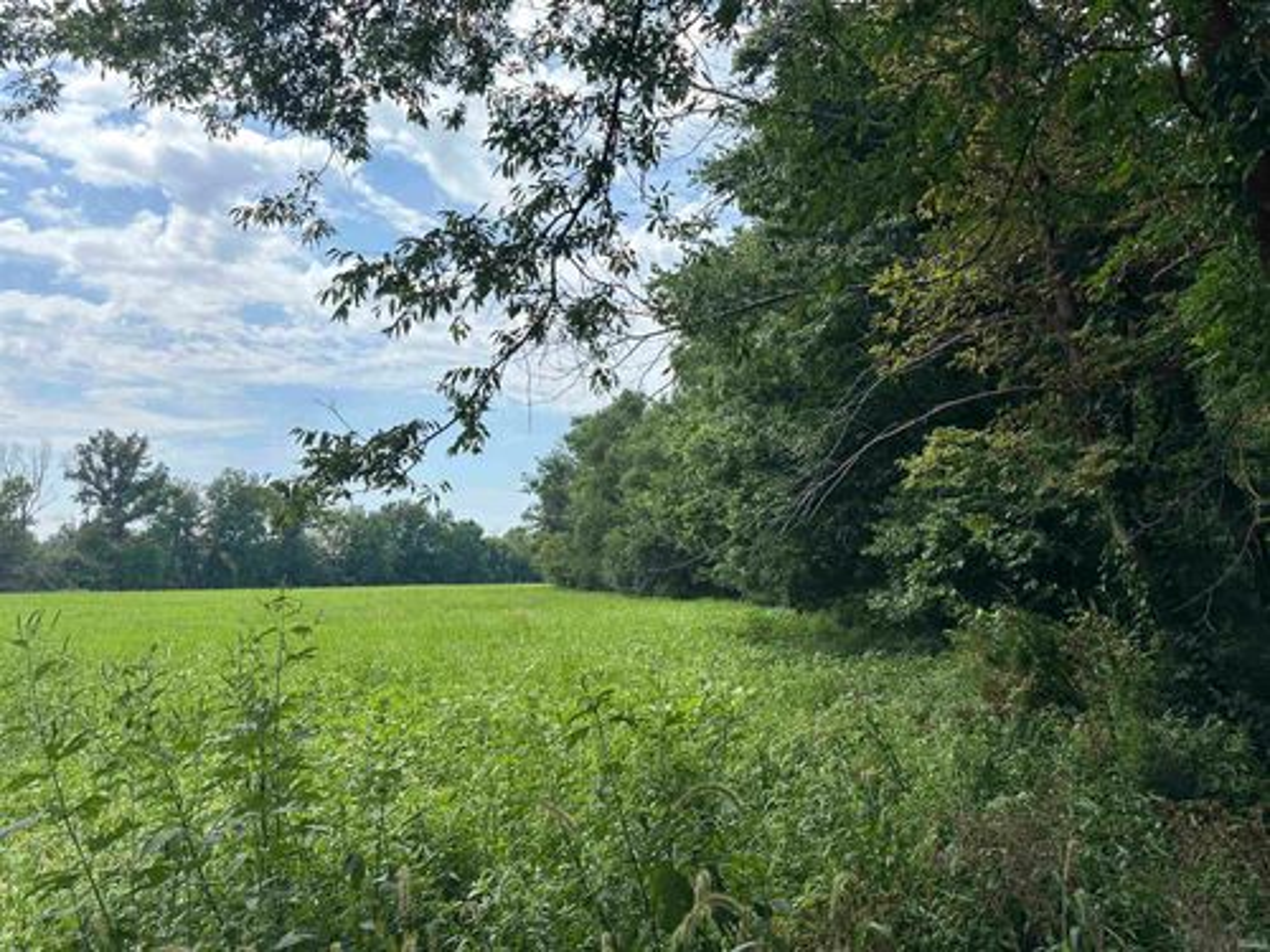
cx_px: 635
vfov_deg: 56.8
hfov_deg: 71.6
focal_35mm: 24
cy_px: 476
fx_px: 881
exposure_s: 1/4184
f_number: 1.78
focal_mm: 6.86
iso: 80
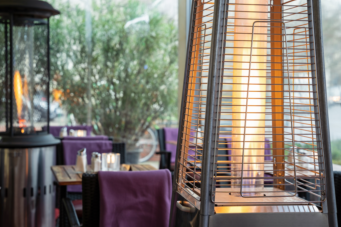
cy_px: 115
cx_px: 170
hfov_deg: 31.9
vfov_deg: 21.6
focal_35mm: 63
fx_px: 597
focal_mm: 62
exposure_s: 1/6
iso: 320
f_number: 5.6
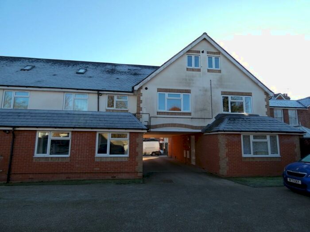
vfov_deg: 66.0
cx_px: 155
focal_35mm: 20
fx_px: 179
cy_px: 116
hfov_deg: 81.7
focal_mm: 3.6
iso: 80
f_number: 2.8
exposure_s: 1/400
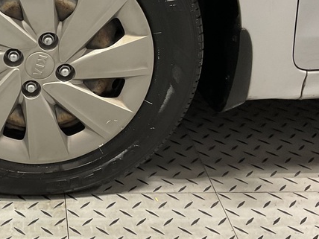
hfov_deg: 28.7
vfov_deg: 22.4
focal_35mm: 65
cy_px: 65
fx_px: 599
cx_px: 34
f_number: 1.8
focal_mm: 3
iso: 100
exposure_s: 1/60
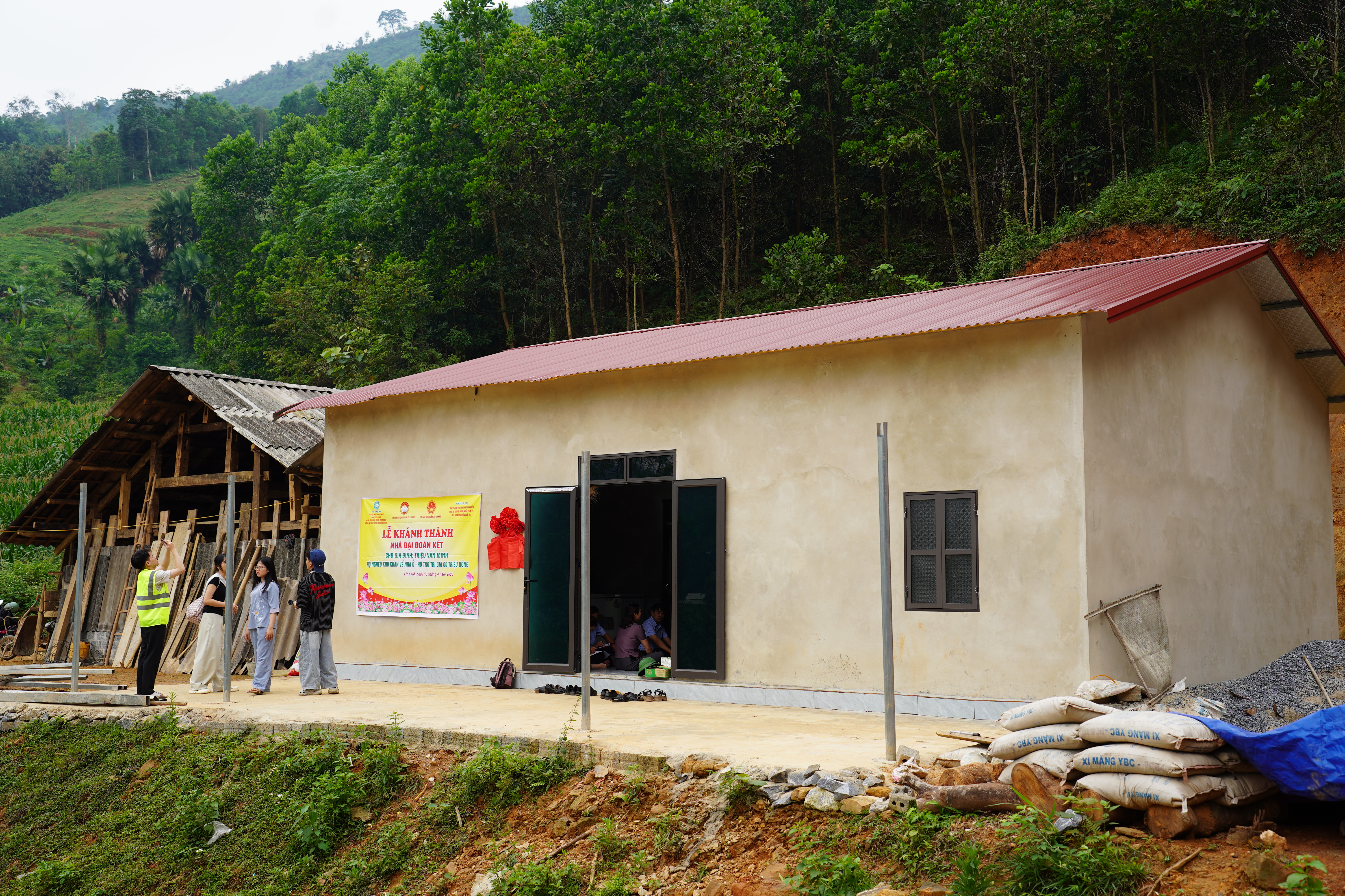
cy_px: 448
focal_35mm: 39
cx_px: 672
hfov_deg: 49.6
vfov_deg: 34.2
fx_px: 1457
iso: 100
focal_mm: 39
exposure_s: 1/80
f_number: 5
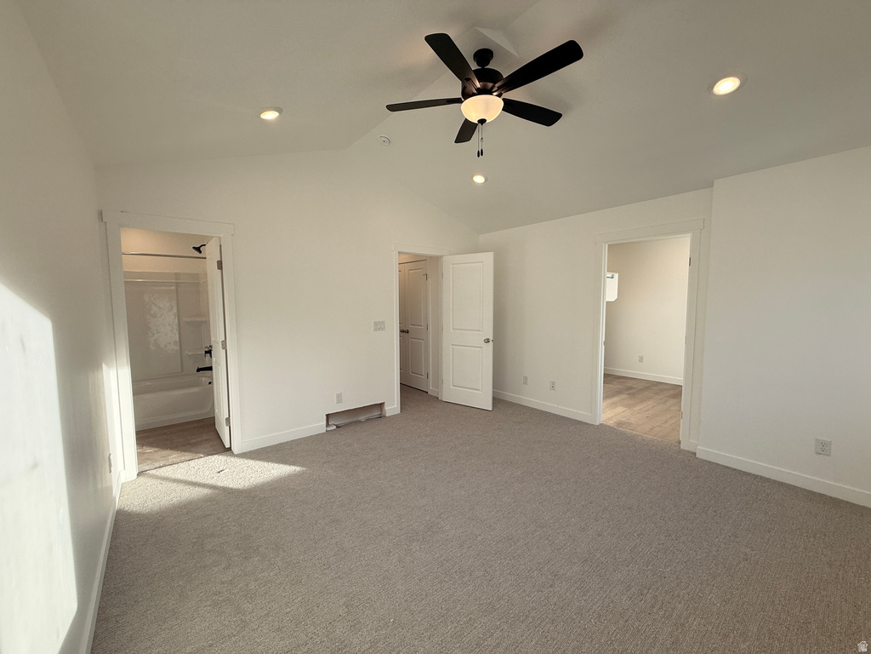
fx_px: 352
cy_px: 327
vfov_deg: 85.7
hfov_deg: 102.1
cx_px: 436
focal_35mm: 14
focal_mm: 2.22
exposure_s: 1/351
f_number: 2.2
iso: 64
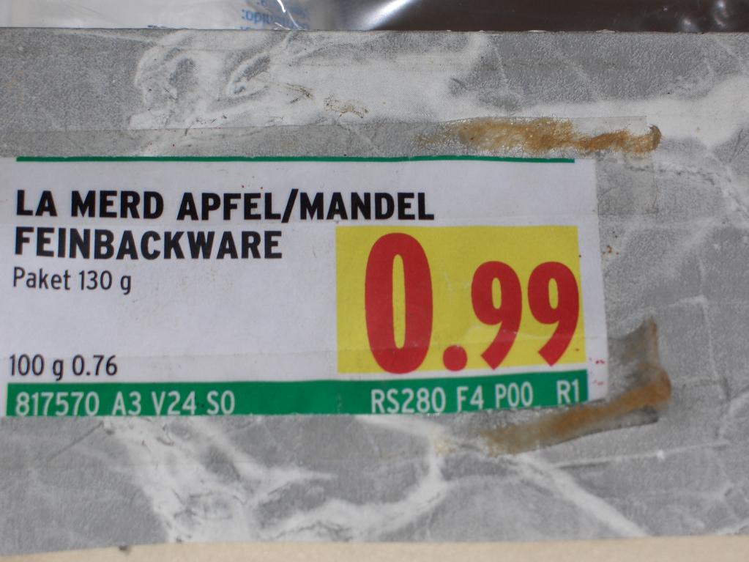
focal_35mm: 132
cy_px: 281
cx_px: 374
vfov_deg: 11.2
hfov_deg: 14.9
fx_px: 2856
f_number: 5.5
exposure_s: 1/60
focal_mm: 28.4
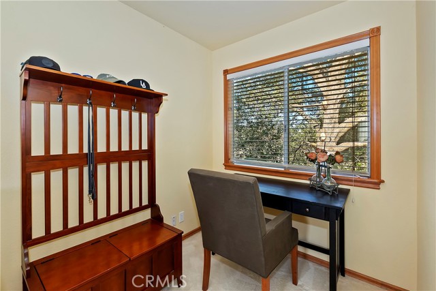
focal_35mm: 15
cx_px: 218
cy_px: 146
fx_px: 182
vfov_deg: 77.4
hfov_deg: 100.4
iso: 360
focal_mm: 10
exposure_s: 1/30
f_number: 8
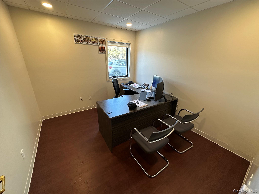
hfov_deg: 102.1
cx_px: 130
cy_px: 97
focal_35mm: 14
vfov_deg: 85.7
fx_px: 105
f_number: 2.2
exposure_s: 1/120
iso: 160
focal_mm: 2.22
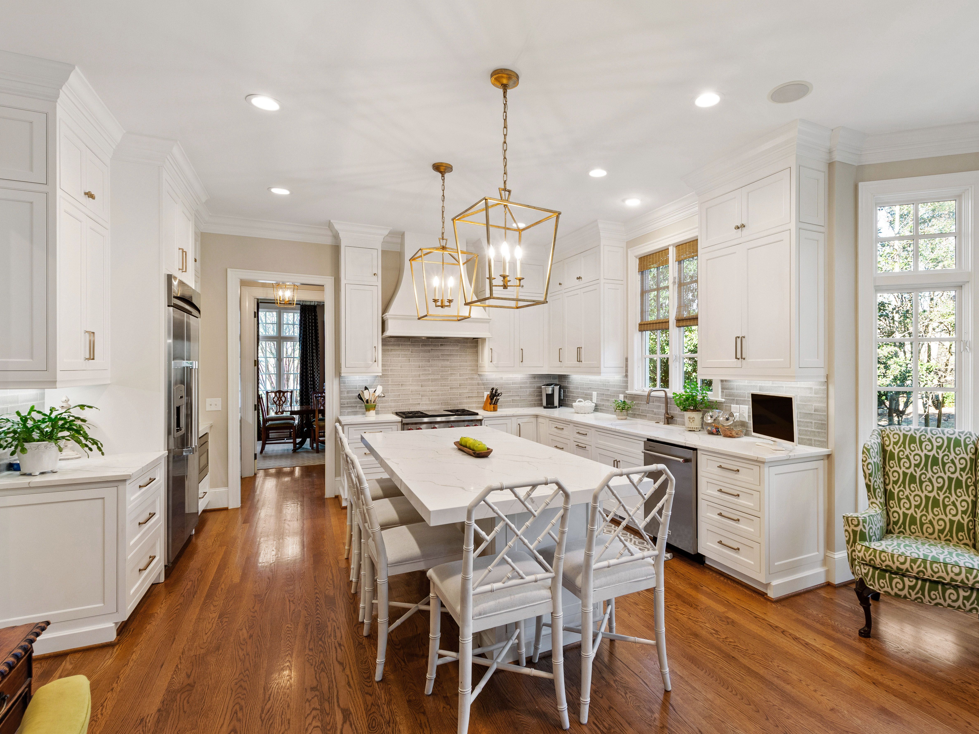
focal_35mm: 17
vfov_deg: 74.7
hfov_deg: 90.2
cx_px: 573
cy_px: 374
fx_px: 481
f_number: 8
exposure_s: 1/4
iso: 100
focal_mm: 10
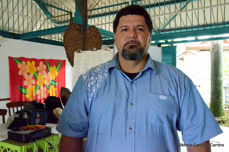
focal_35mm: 34
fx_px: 219
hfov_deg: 55.2
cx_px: 114
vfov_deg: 38.2
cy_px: 76
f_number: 11
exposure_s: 1/500
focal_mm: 23
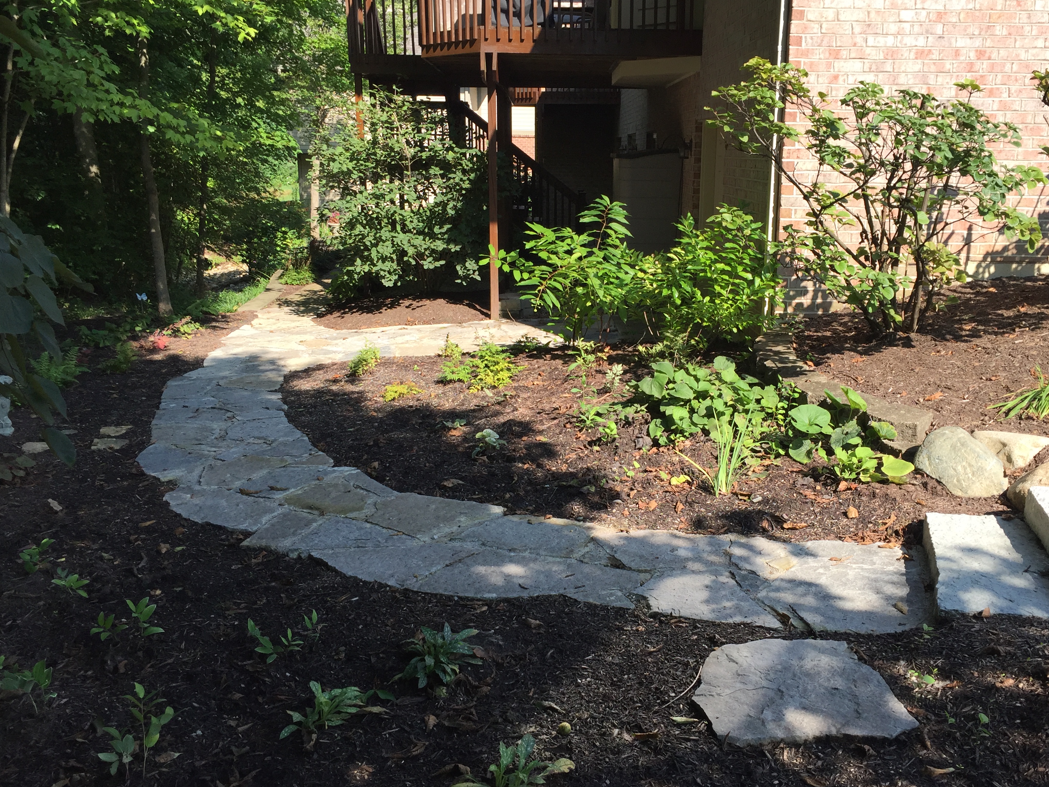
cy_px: 393
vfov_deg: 42.9
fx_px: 1000
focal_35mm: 33
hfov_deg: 55.2
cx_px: 589
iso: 32
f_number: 2.2
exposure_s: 1/706
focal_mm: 4.15
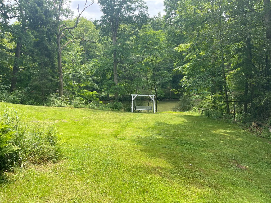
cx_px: 136
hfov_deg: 67.3
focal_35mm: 26
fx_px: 204
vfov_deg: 53.1
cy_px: 102
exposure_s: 1/1200
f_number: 1.6
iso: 50
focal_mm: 5.1
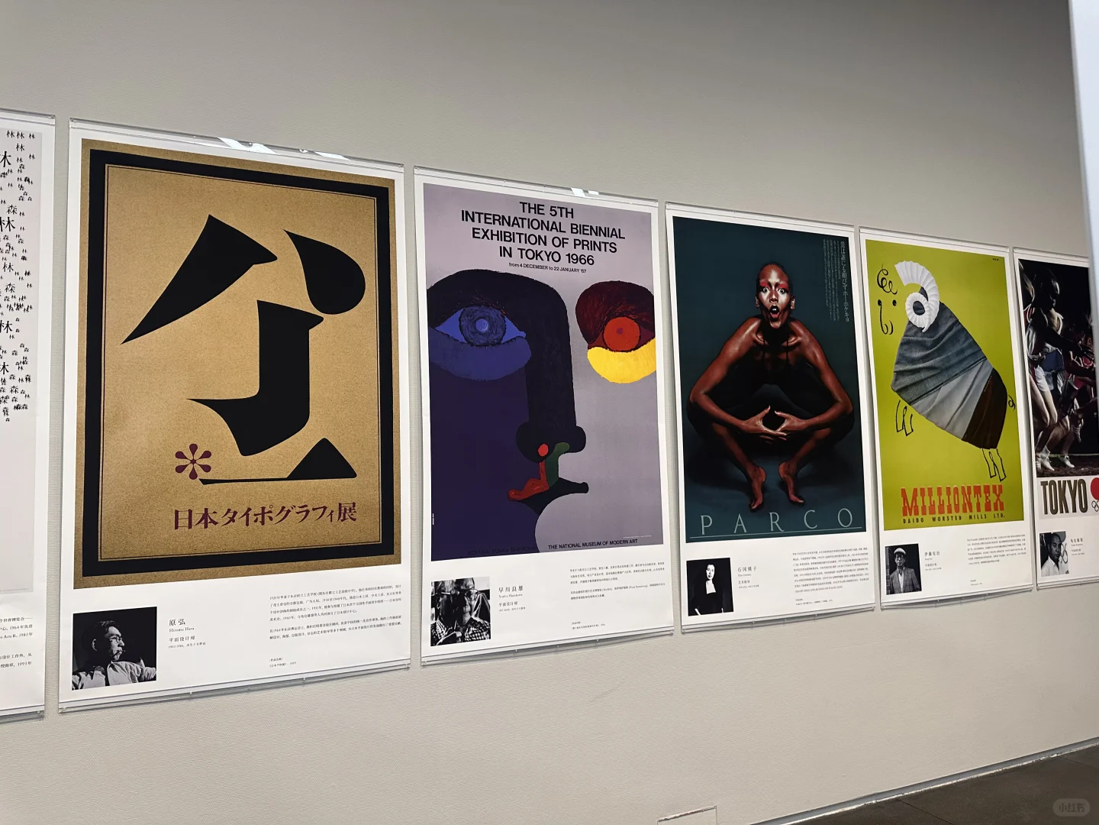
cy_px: 412
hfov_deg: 71.6
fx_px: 762
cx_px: 550
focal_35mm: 24
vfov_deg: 56.8
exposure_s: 1/100
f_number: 1.78
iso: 160
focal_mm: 6.86
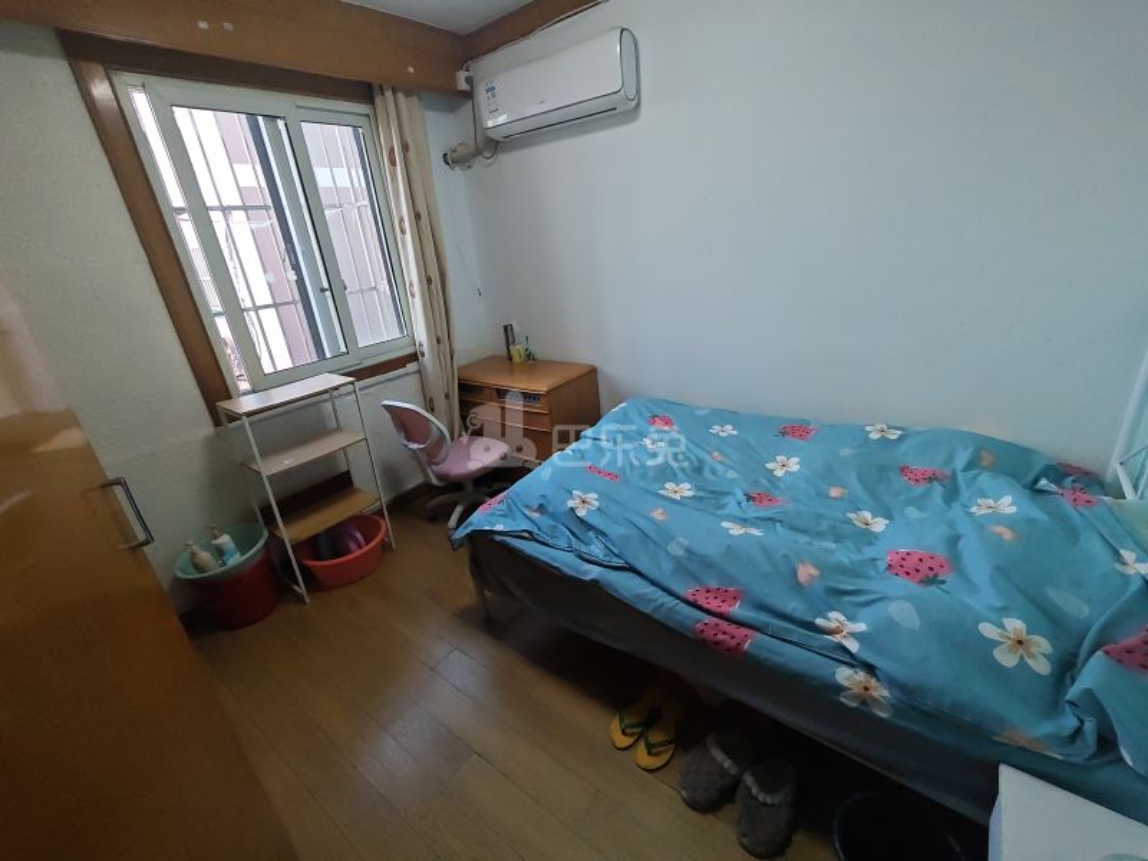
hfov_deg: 98.2
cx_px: 574
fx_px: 497
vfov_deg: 81.7
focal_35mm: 15
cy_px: 430
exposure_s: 1/50
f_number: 2.2
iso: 125
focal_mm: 1.91
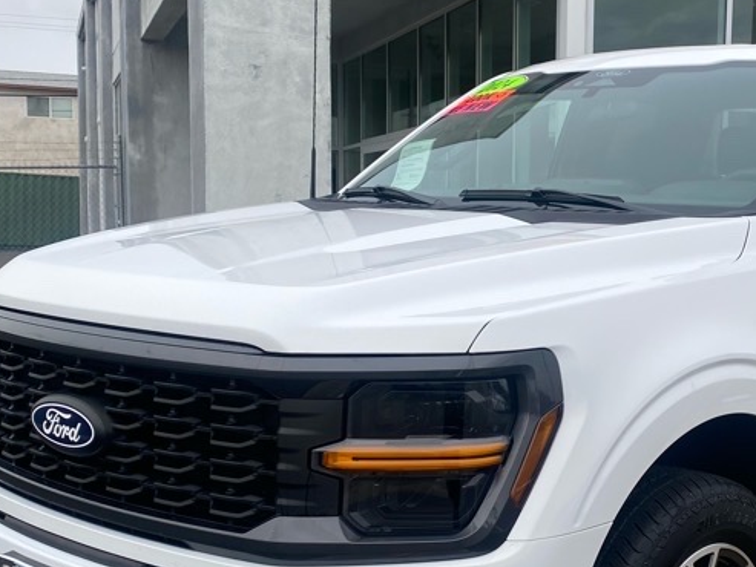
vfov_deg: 27.0
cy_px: 351
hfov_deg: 34.8
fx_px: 1180
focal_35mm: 54
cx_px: 569
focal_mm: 4.25
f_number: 1.8
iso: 32
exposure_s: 1/673
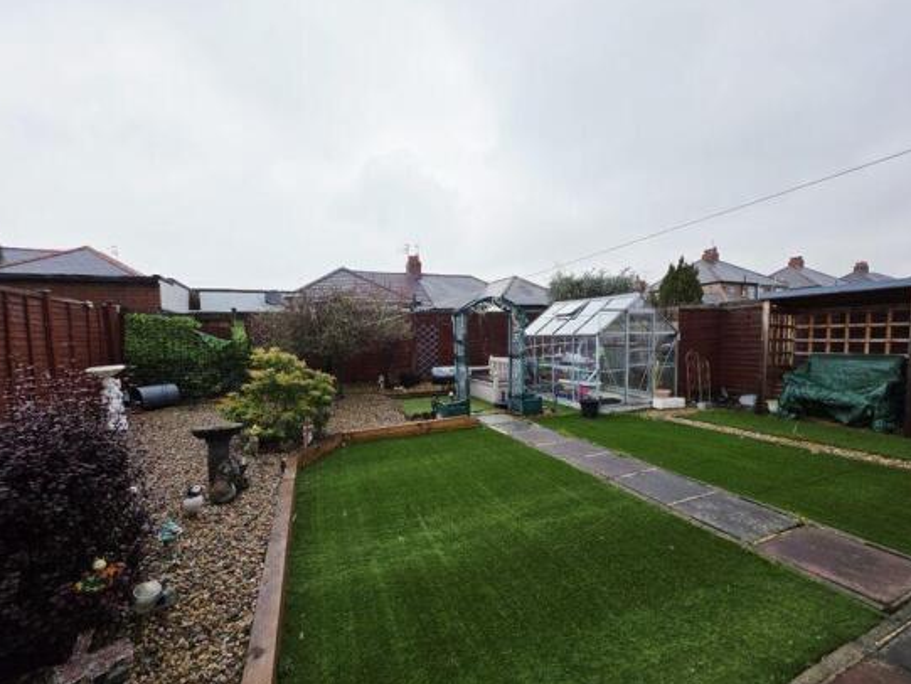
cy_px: 358
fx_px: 369
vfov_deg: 85.6
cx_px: 464
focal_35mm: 14
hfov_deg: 102.0
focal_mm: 2.2
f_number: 1.9
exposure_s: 1/120
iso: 32
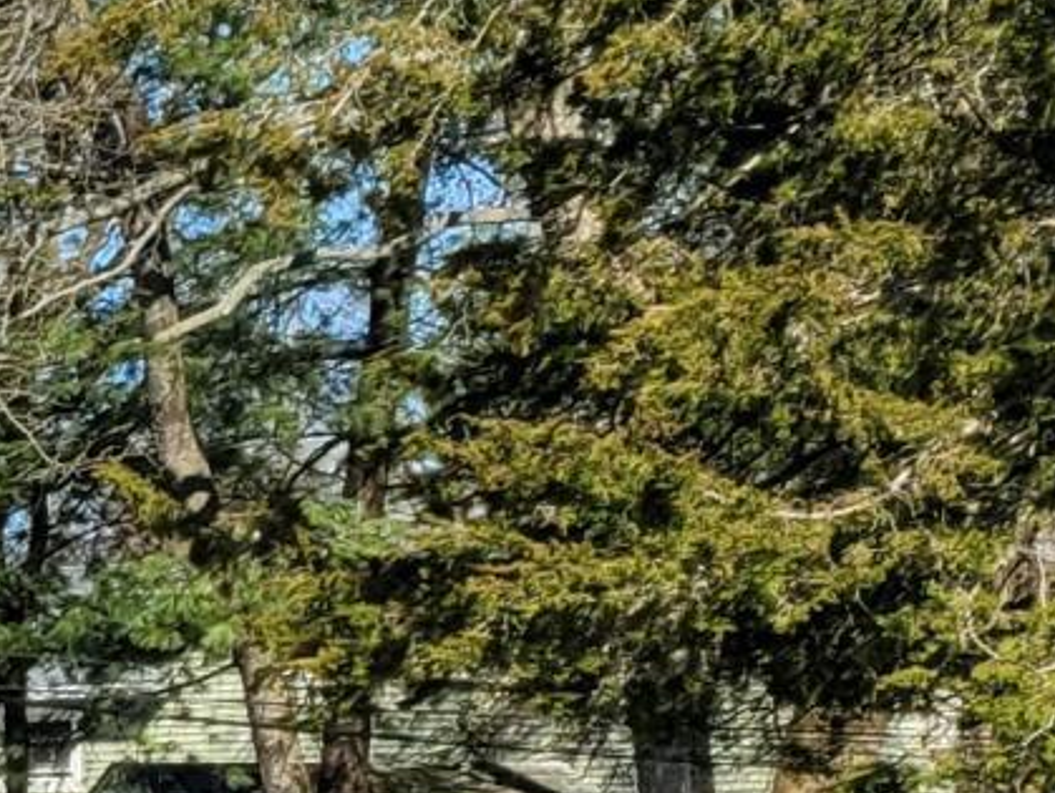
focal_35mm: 186
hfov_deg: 8.9
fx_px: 5674
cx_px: -1956
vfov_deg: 7.9
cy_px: 997
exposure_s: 1/1839
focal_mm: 5.4
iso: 40
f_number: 1.8
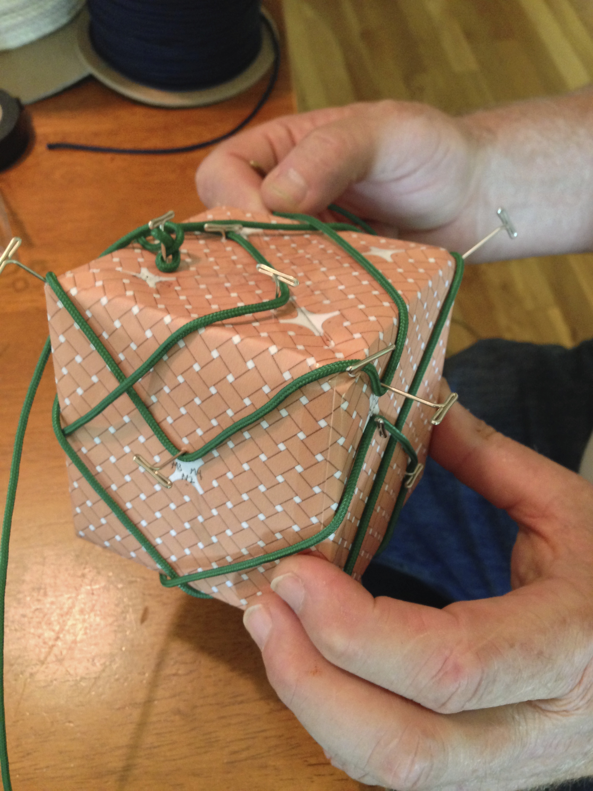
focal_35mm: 33
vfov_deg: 55.4
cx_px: 296
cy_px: 396
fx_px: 754
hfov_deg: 42.9
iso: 400
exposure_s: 1/17
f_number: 2.4
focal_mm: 4.13
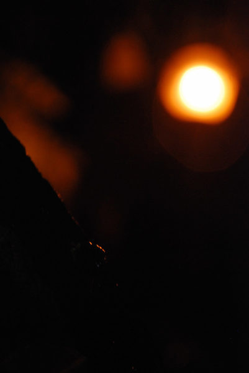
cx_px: 124
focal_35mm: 158
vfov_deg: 13.0
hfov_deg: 8.7
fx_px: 1631
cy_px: 186
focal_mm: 105
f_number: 5.6
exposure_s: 1/25
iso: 1000
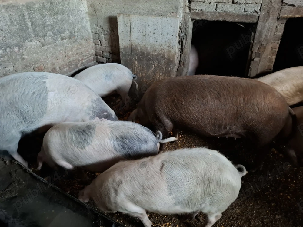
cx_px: 152
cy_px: 114
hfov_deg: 73.9
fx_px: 201
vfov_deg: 58.9
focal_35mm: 23
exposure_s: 1/25
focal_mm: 5.54
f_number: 1.8
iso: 800
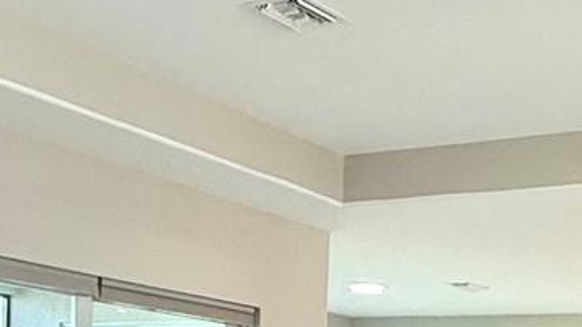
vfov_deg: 16.1
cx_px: 564
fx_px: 1049
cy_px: 507
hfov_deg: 29.2
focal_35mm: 68
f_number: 2.2
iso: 200
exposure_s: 1/120
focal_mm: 2.22
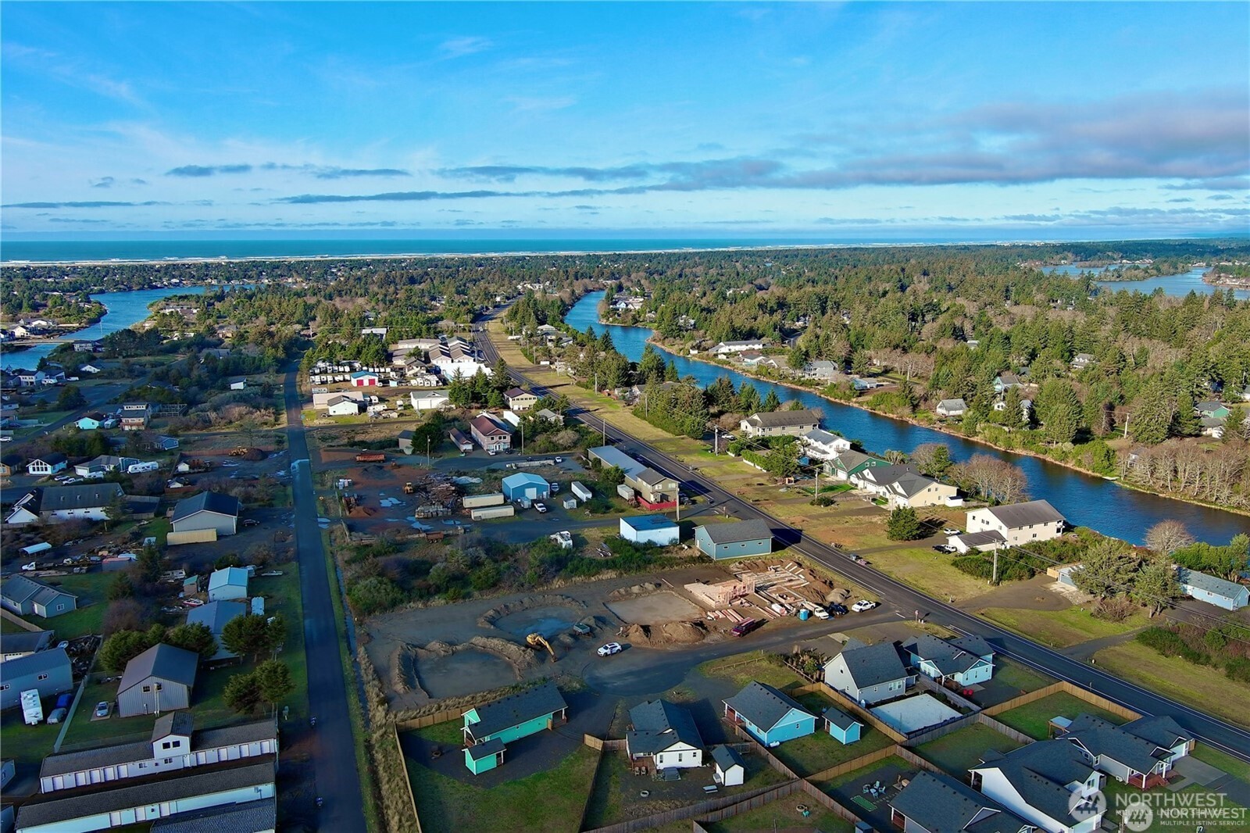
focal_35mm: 29
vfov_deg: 44.9
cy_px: 416
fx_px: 1007
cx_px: 625
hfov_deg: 63.7
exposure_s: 1/1377
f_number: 2.8
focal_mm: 10.57
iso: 101
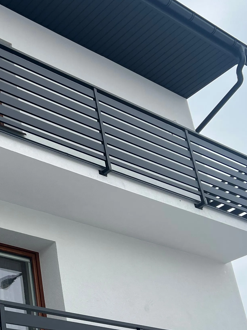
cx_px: -2
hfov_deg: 22.1
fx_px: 609
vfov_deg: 29.9
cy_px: 239
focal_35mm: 64
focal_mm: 5.7
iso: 50
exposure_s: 1/2045
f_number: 1.5
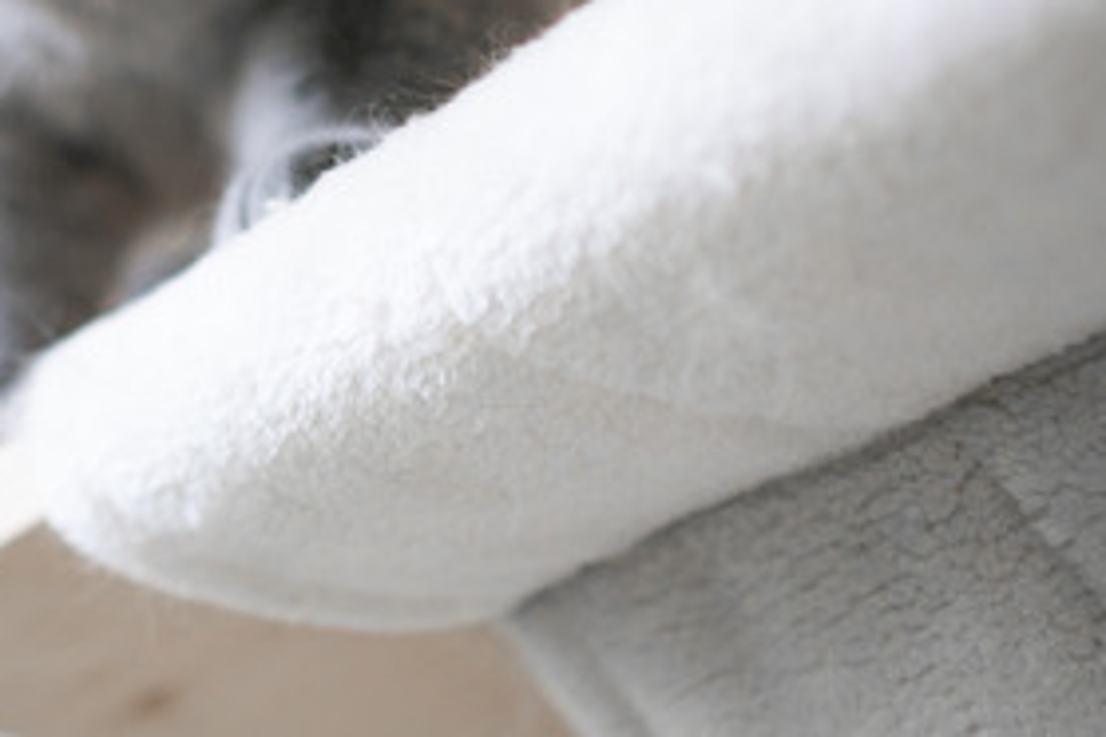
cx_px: -36
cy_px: -135
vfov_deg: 13.6
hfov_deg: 20.1
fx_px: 3011
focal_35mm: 98
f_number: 1.8
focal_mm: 35
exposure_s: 1/250
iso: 320
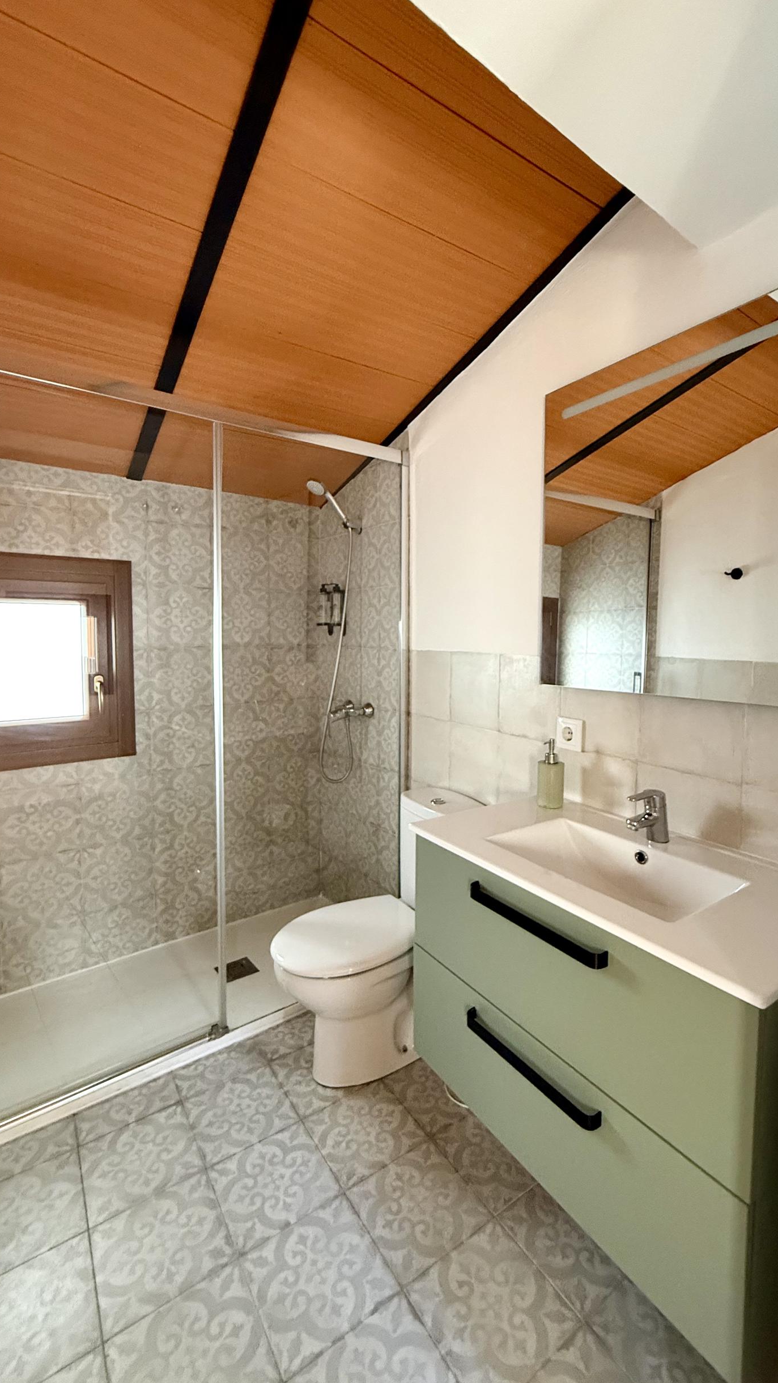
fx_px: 587
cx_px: 428
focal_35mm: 16
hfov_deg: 66.9
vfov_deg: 99.3
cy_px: 670
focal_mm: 2.22
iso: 500
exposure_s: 1/50
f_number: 2.2
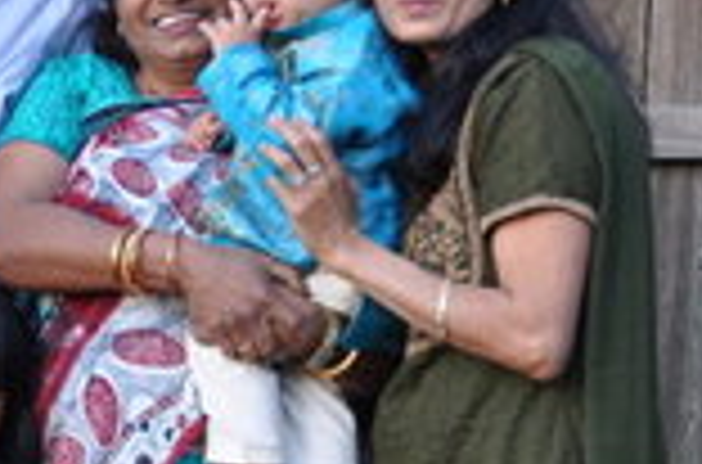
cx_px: -130
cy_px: 507
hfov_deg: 10.6
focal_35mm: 191
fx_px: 3714
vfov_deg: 7.1
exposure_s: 1/100
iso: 400
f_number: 5
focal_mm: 31
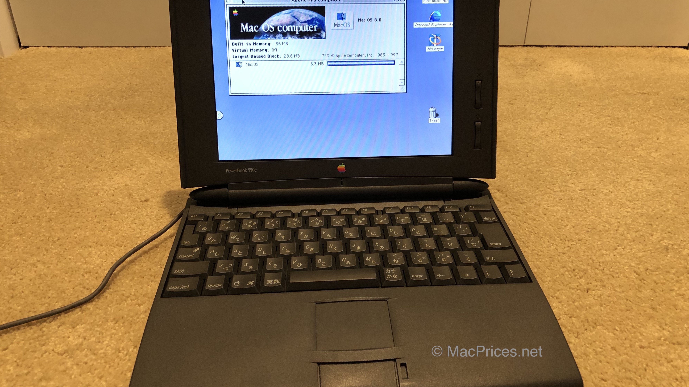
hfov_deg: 62.6
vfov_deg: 37.8
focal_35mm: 31
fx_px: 566
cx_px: 349
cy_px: 183
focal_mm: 3.99
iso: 80
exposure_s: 1/15
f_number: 1.8
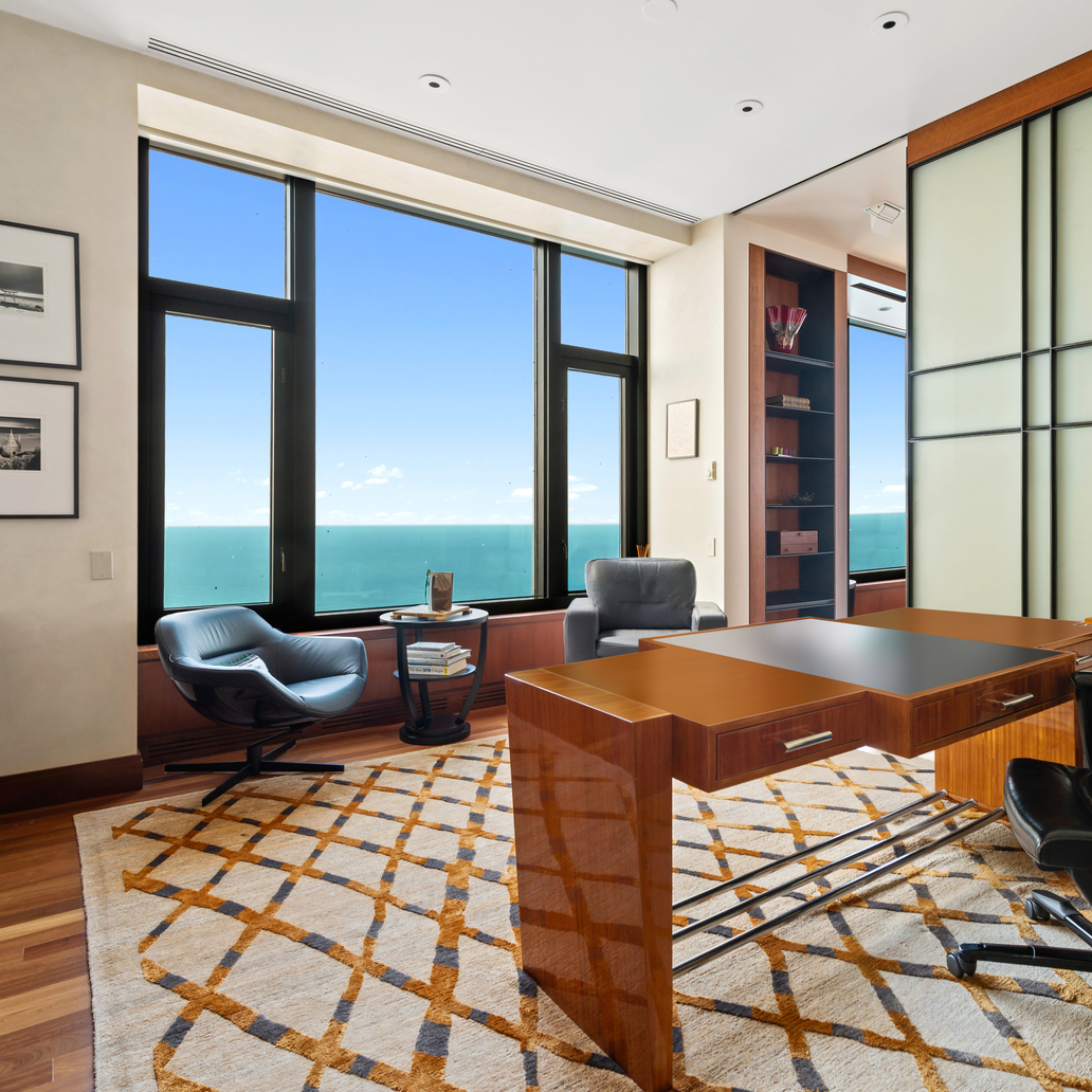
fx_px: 714
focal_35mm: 20
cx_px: 636
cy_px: 557
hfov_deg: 74.3
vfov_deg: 74.8
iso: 100
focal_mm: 15
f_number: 8
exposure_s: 1/1.67
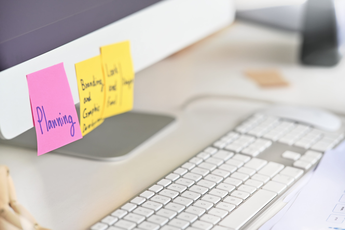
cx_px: 172
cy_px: 115
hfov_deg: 19.5
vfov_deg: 13.0
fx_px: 1006
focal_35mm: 105
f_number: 4
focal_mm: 105
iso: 640
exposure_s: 1/800
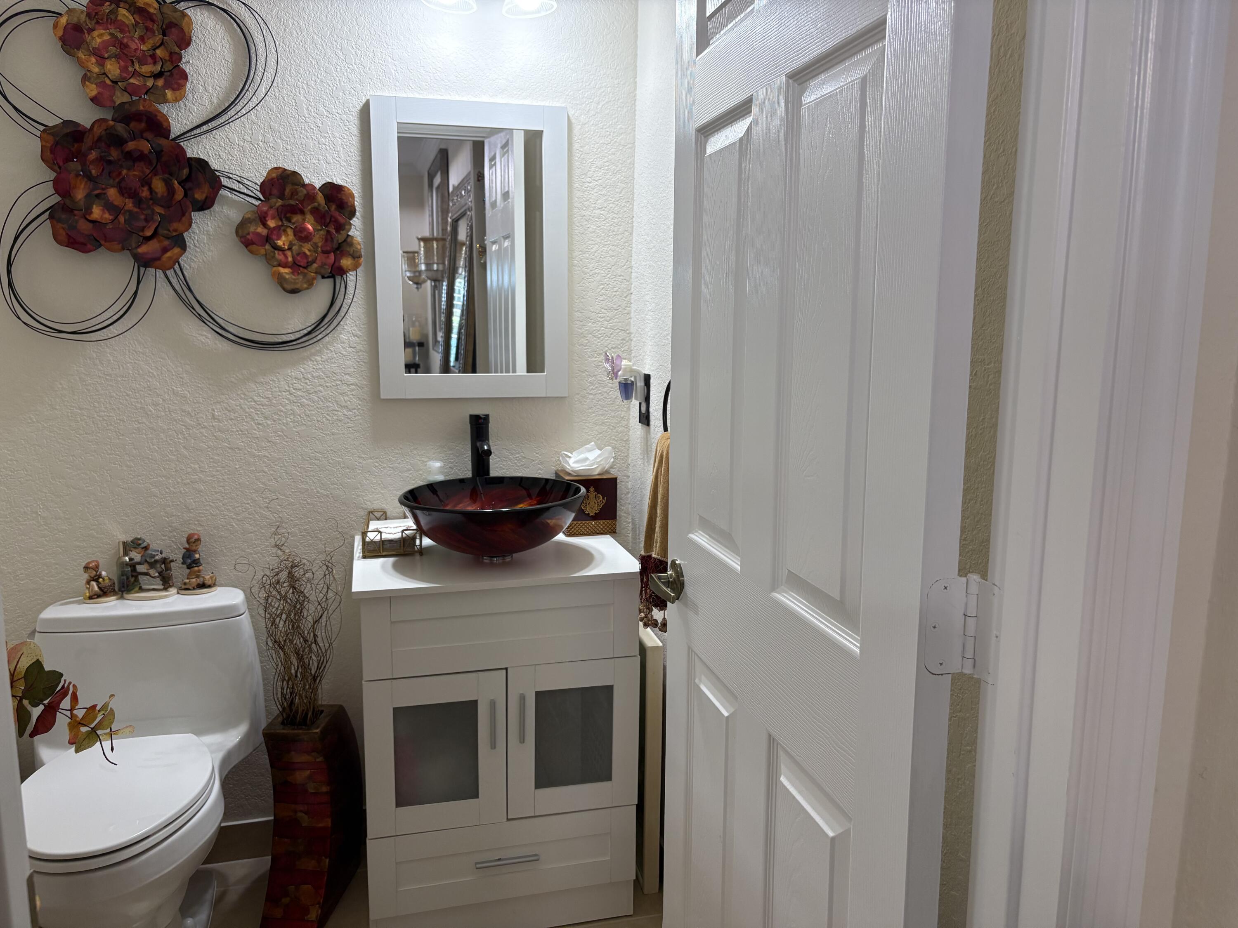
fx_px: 930
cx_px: 619
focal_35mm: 26
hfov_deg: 67.3
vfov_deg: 53.1
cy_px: 464
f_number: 1.6
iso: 100
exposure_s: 1/139
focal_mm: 5.96
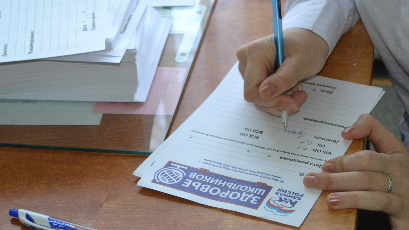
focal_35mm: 114
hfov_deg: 18.7
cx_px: 268
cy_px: 25
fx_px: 1236
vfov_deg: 10.6
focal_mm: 44
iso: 1000
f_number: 5.3
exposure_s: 1/60
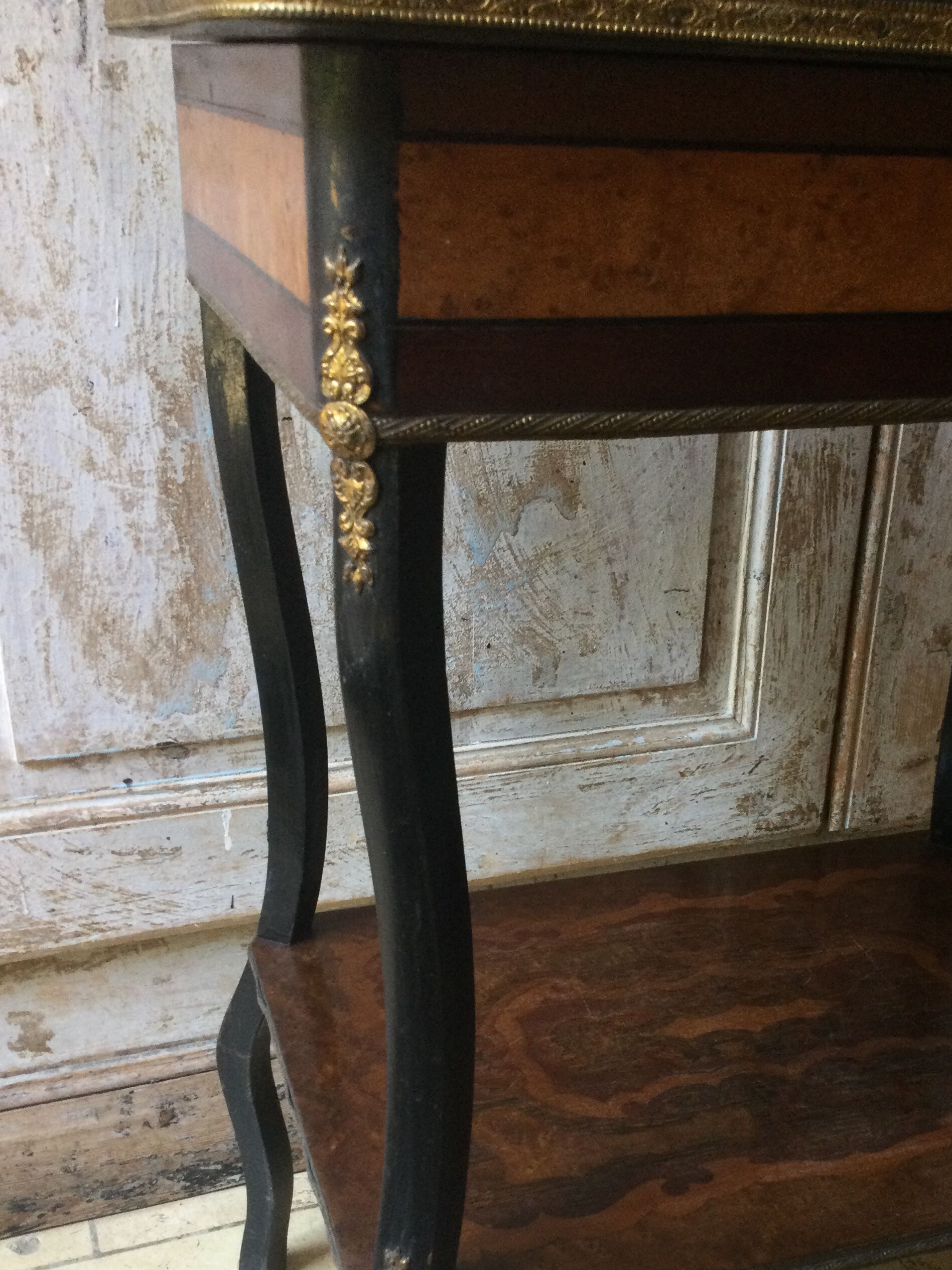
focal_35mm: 40
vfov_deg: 46.3
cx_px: 578
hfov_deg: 35.8
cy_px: 806
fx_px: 1467
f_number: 2.4
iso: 125
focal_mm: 3.3
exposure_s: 1/33
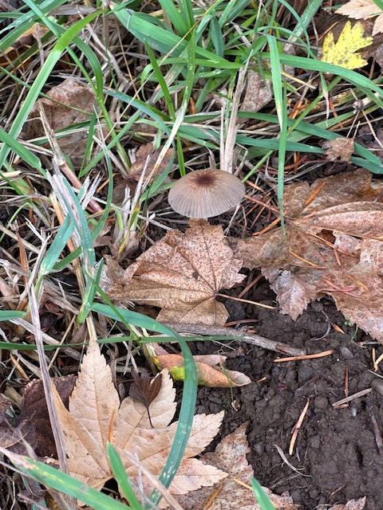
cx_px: 192
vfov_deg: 25.3
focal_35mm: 77
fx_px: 1136
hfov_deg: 19.1
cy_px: 255
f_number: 2.8
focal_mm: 9
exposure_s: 1/99
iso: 80
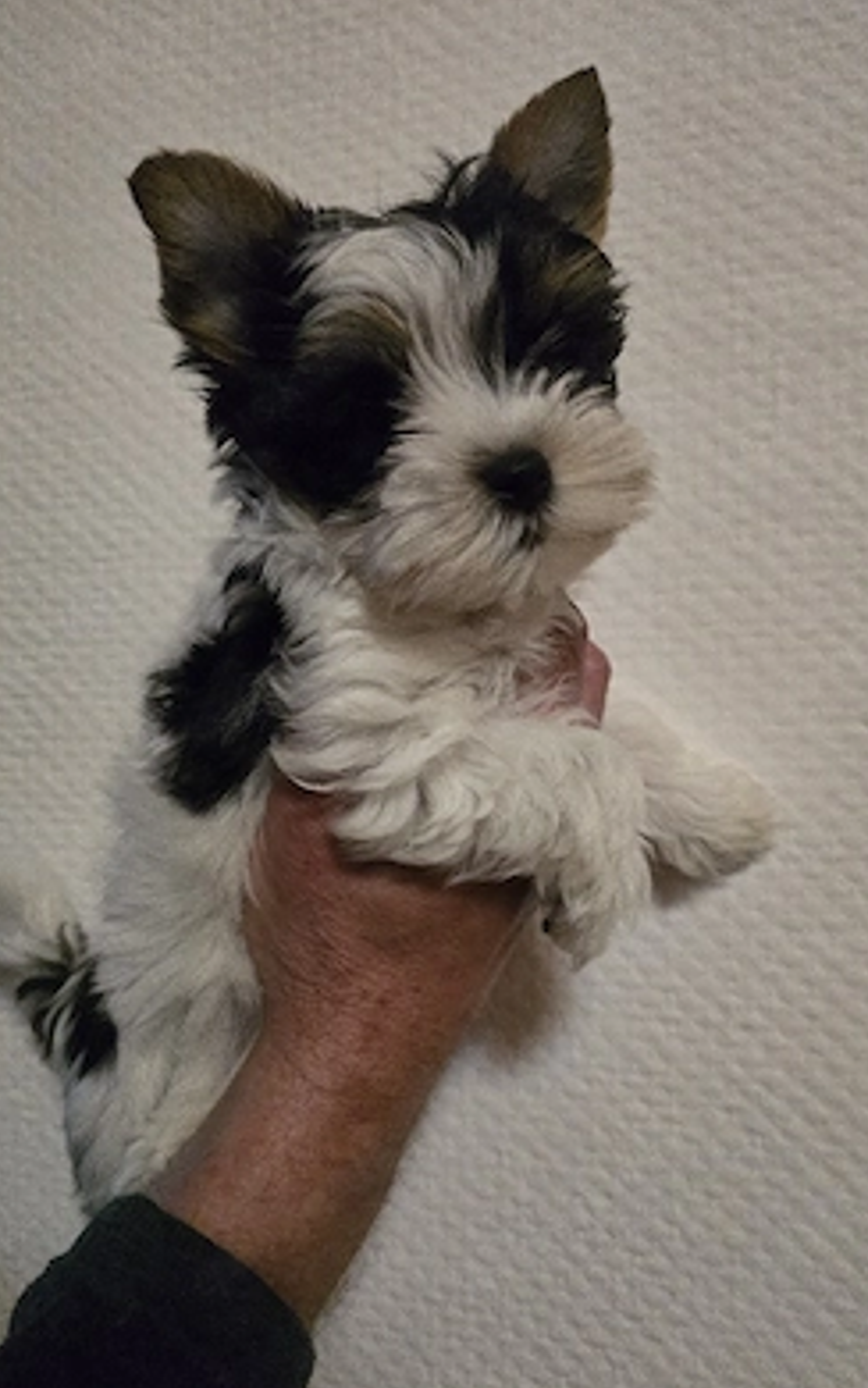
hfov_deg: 49.1
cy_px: 701
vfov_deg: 72.5
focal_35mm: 25
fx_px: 946
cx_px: 370
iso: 2500
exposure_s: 1/101
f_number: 1.7
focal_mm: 6.3
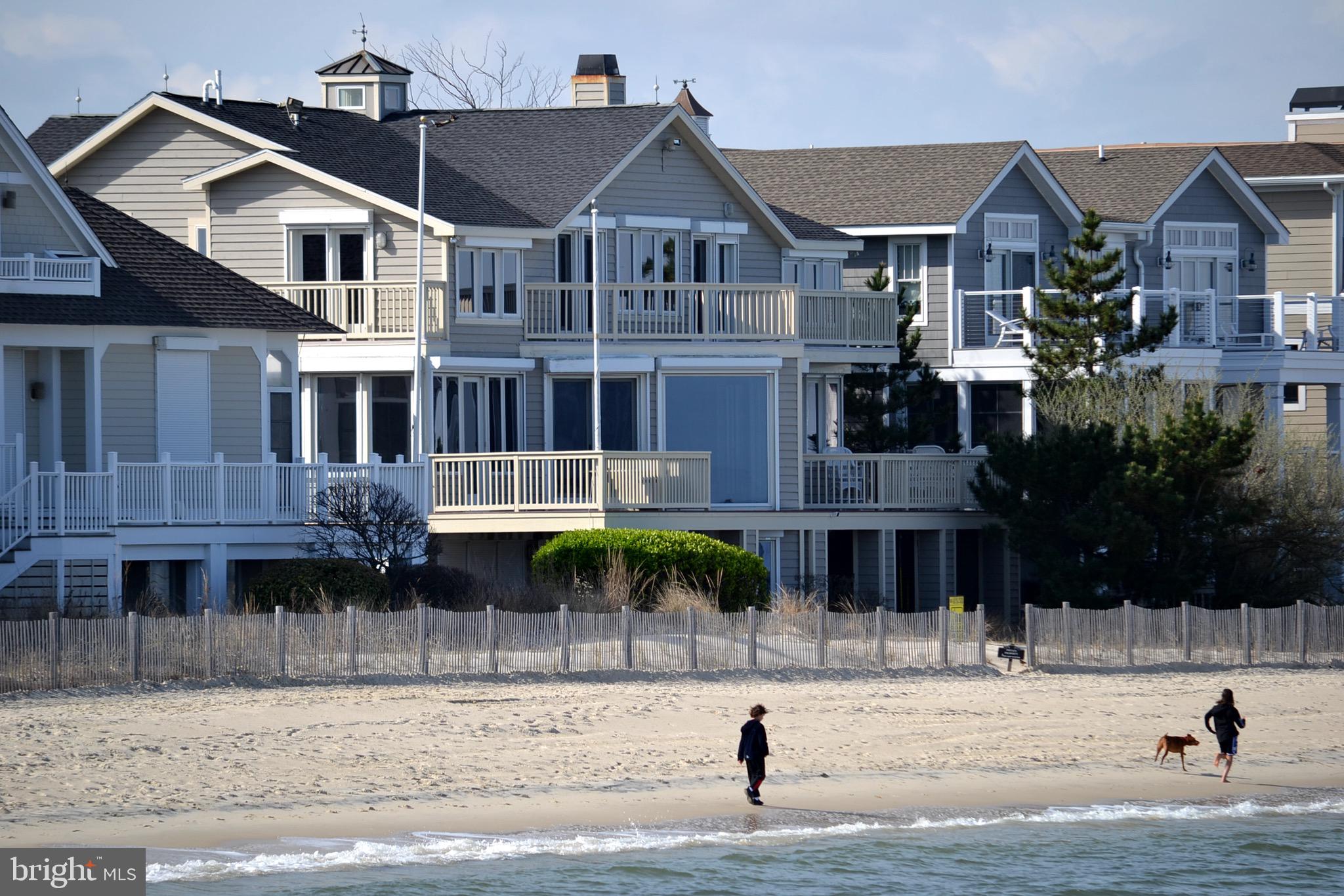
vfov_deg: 4.4
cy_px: 448
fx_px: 11758
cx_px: 672
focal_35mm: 315
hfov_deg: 6.5
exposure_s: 1/500
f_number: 5.3
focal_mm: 210
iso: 100
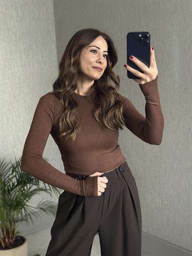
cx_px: 96
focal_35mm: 48
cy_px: 128
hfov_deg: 30.3
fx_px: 355
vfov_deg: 39.6
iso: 500
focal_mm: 6.86
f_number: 1.78
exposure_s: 1/40
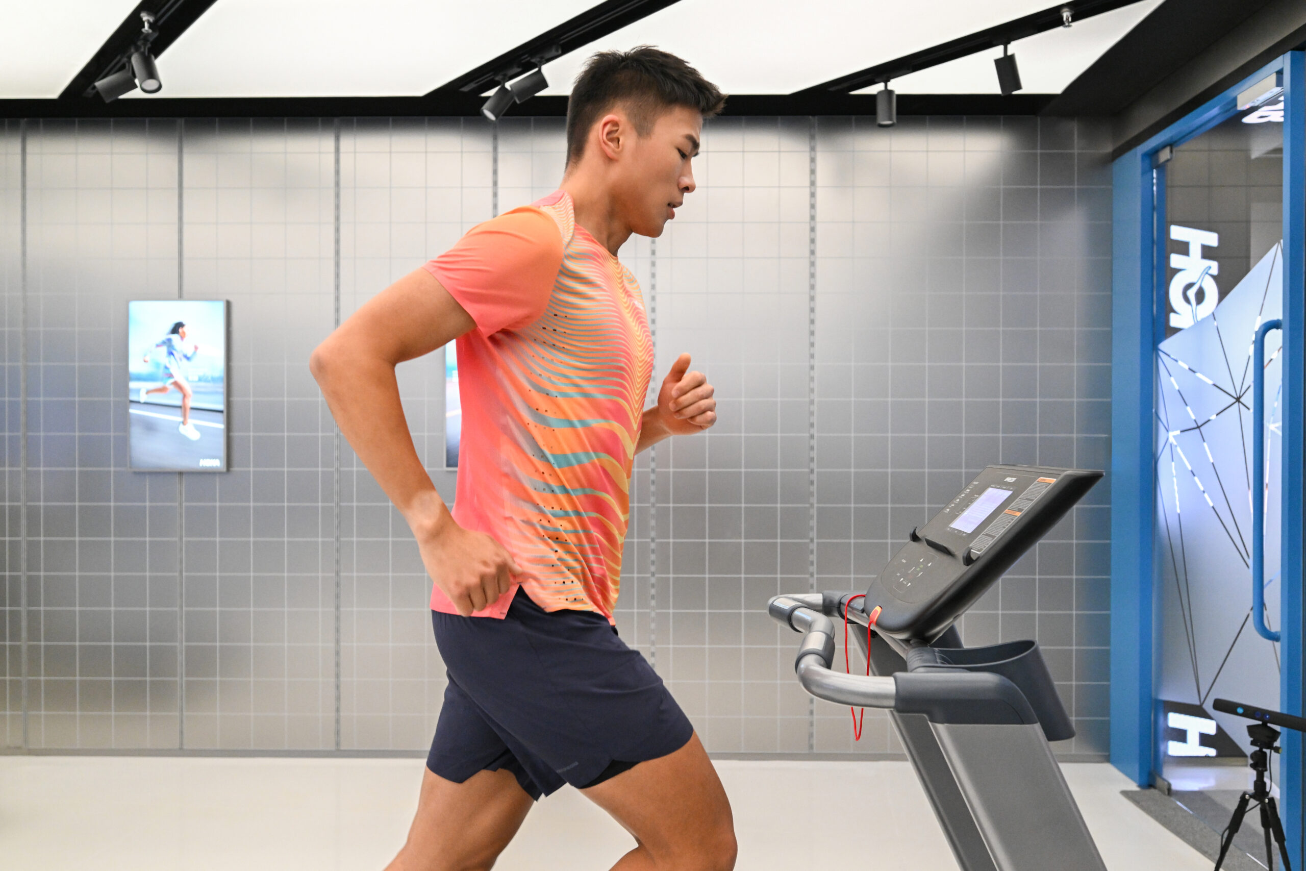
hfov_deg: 61.9
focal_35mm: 30
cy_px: 436
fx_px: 1088
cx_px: 653
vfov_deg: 43.6
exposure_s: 1/400
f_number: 4
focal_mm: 30
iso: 3200
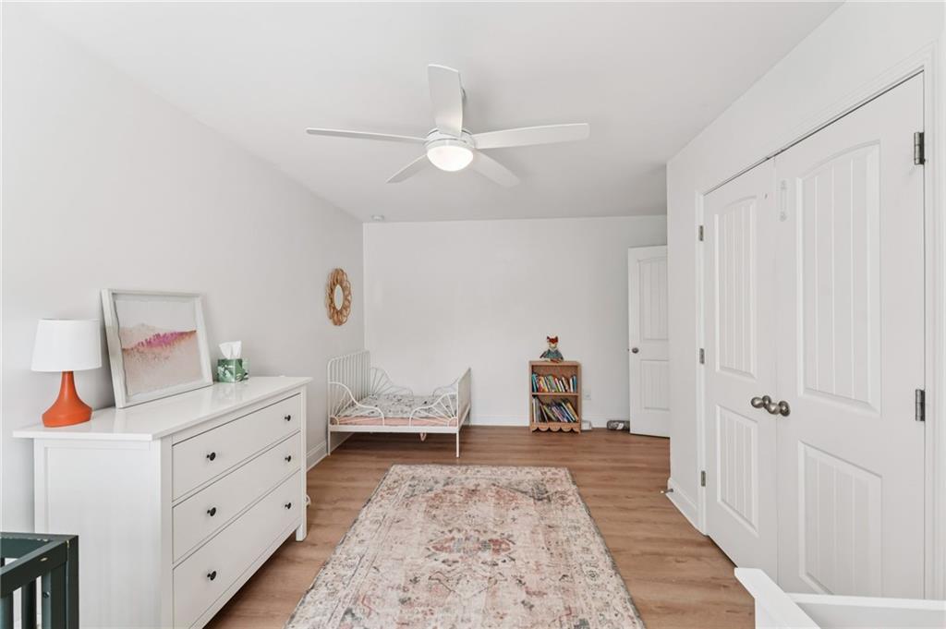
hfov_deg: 104.3
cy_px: 314
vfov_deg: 81.1
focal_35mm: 14
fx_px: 368
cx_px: 473
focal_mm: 14
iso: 100
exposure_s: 1/10
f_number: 8
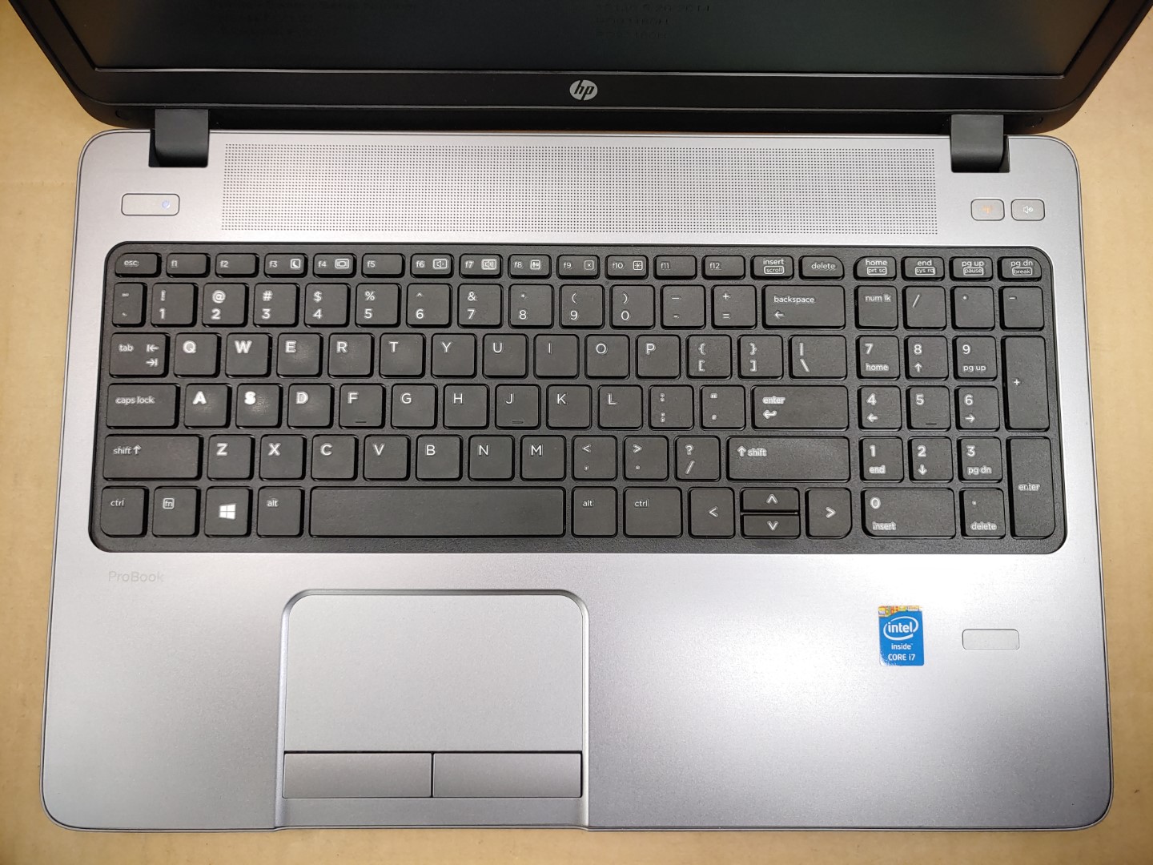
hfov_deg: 67.3
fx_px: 866
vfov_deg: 53.1
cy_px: 432
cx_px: 576
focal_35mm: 26
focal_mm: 4.36
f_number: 1.8
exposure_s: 1/120
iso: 50
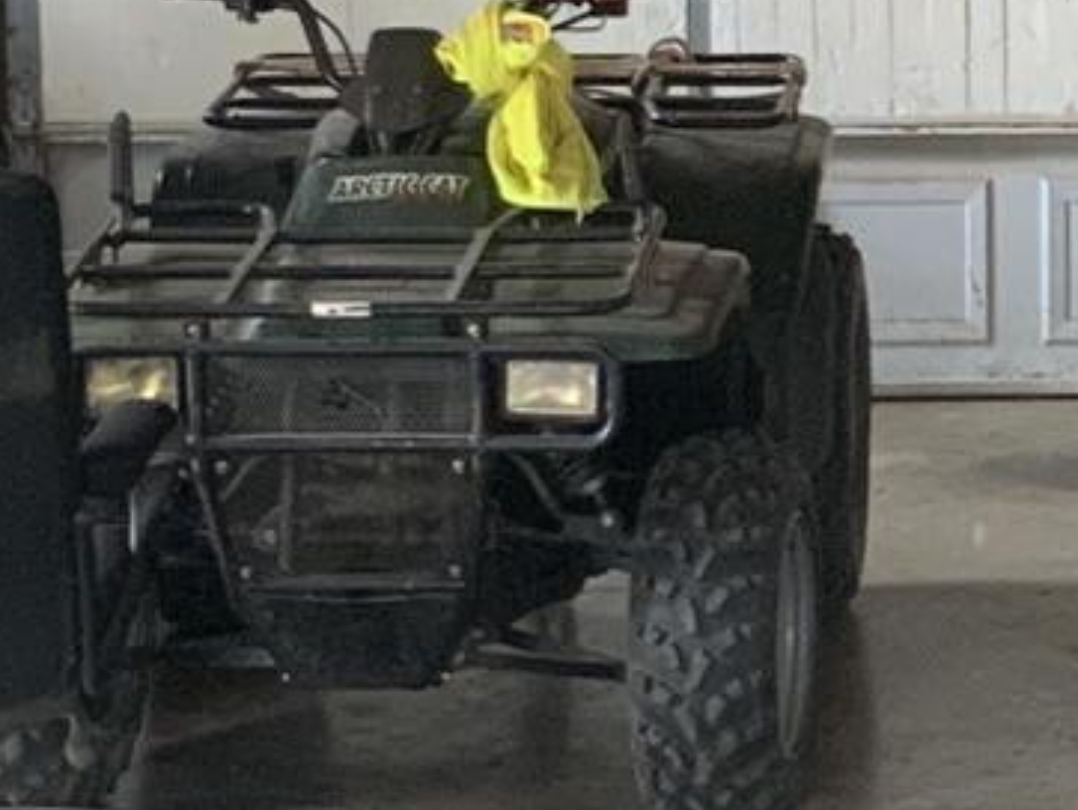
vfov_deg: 9.0
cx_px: 1370
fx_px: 5111
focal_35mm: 164
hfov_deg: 11.7
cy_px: 74
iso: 200
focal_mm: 3
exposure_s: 1/60
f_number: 1.8
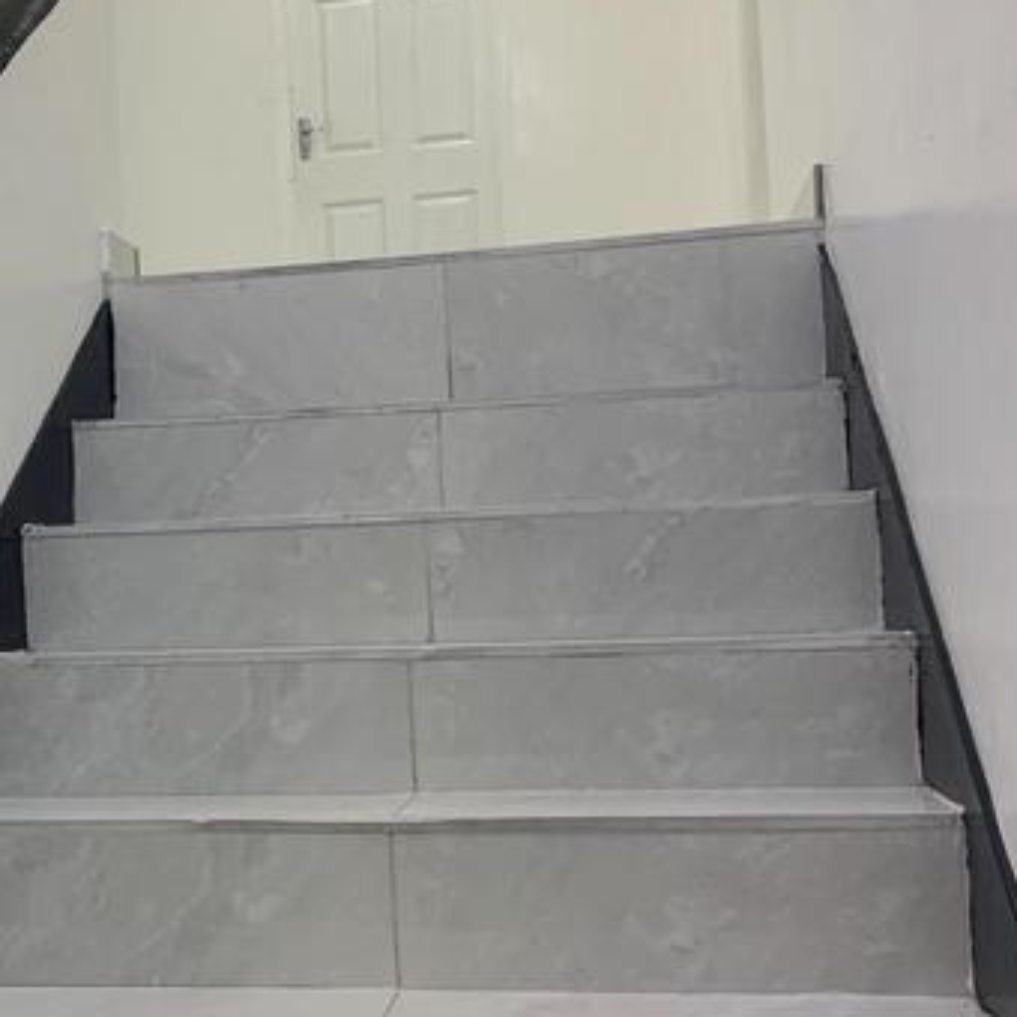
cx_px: 179
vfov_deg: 31.6
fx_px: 1795
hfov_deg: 30.7
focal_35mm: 54
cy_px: 491
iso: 100
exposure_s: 1/100
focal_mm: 4.25
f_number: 1.8
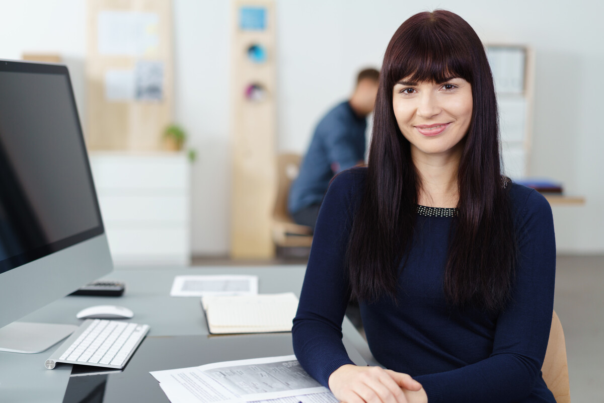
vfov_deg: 24.6
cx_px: 302
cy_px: 202
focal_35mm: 55
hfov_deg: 36.2
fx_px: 923
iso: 100
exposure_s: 1/160
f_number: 2.2
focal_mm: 55
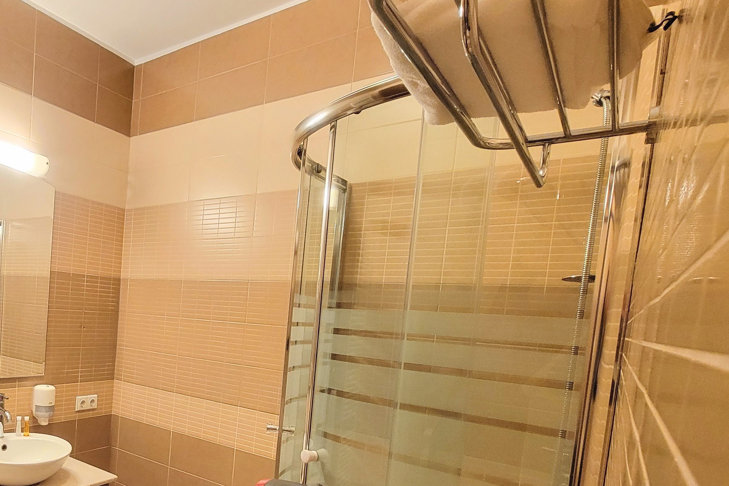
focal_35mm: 23
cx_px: 149
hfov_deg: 69.0
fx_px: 466
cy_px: 348
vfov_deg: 53.3
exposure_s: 1/33
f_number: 2.2
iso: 320
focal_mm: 2.2
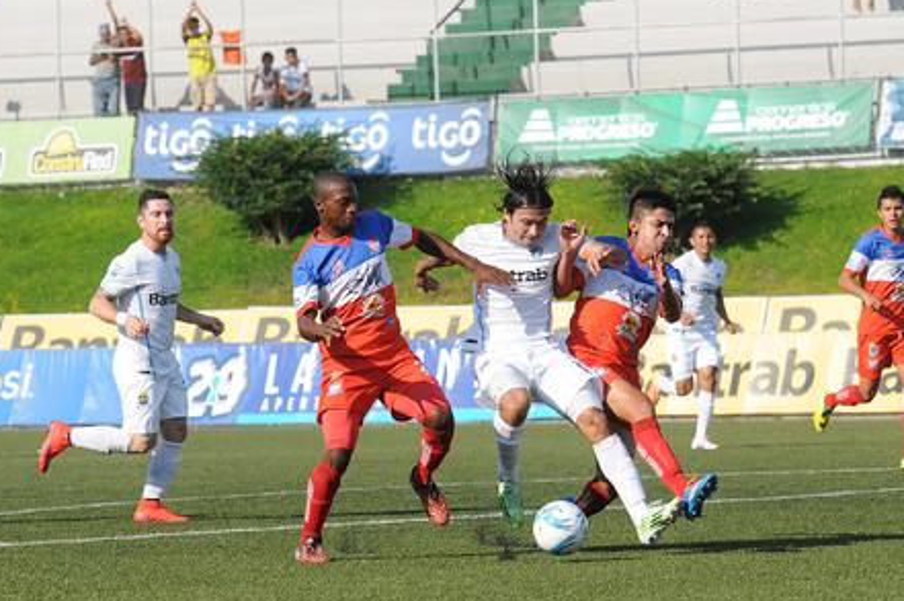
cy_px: 330
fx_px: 5332
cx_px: 498
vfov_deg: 6.4
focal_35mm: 213
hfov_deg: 9.7
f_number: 5.6
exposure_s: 1/1600
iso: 400
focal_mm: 125
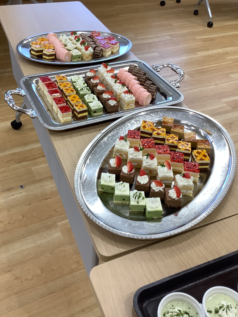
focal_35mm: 36
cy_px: 139
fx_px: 330
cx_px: 112
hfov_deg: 39.6
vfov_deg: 51.2
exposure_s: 1/120
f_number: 2.4
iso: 100
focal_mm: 3.3
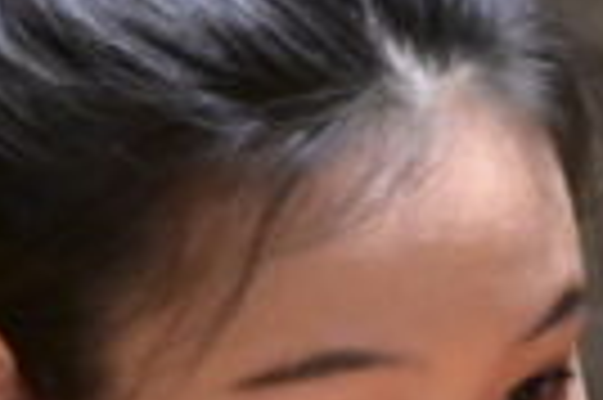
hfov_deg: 0.5
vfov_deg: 0.3
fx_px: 67236
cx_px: 274
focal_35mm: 4019
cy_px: 535
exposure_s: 1/160
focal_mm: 600
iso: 6400
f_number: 6.3
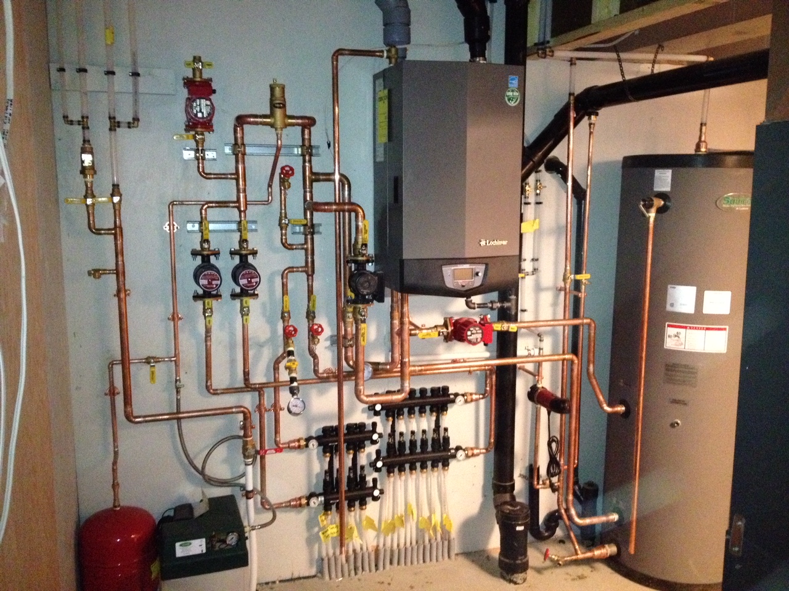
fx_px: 798
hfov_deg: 52.6
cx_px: 394
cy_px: 296
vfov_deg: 40.7
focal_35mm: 35
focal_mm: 4.28
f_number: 2.4
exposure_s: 1/16
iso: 800
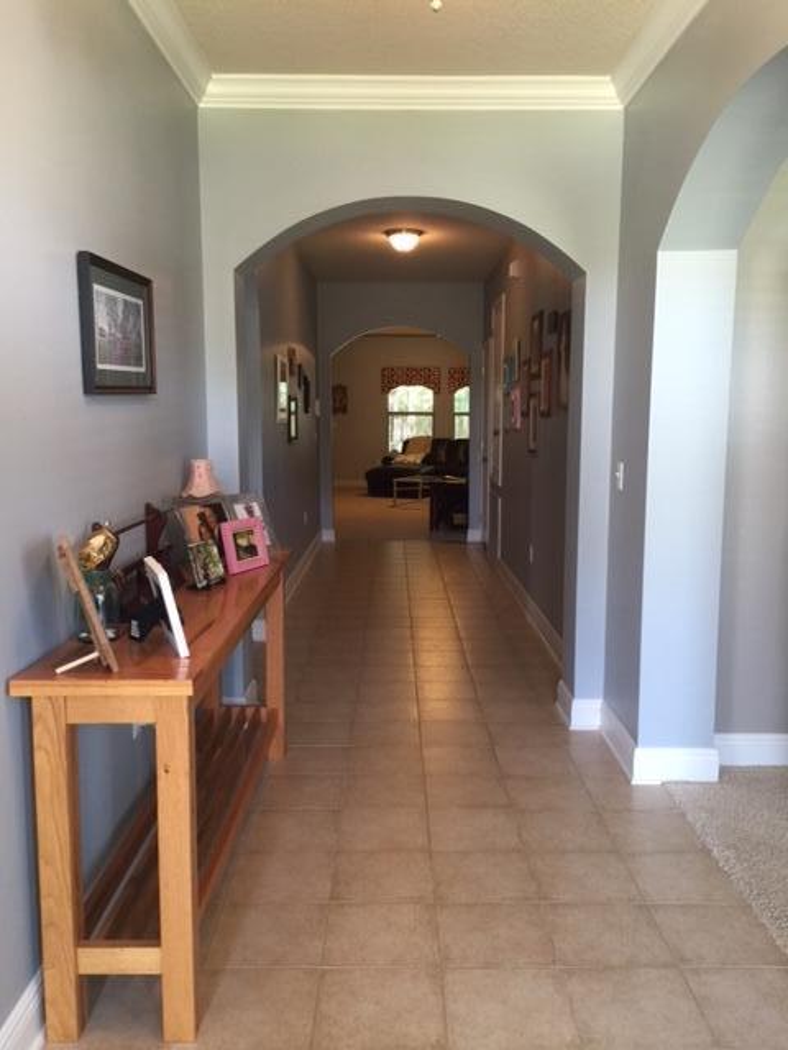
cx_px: 394
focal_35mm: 29
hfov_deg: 48.2
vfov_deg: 61.7
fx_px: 880
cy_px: 525
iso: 50
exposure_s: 1/15
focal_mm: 4.15
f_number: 2.2
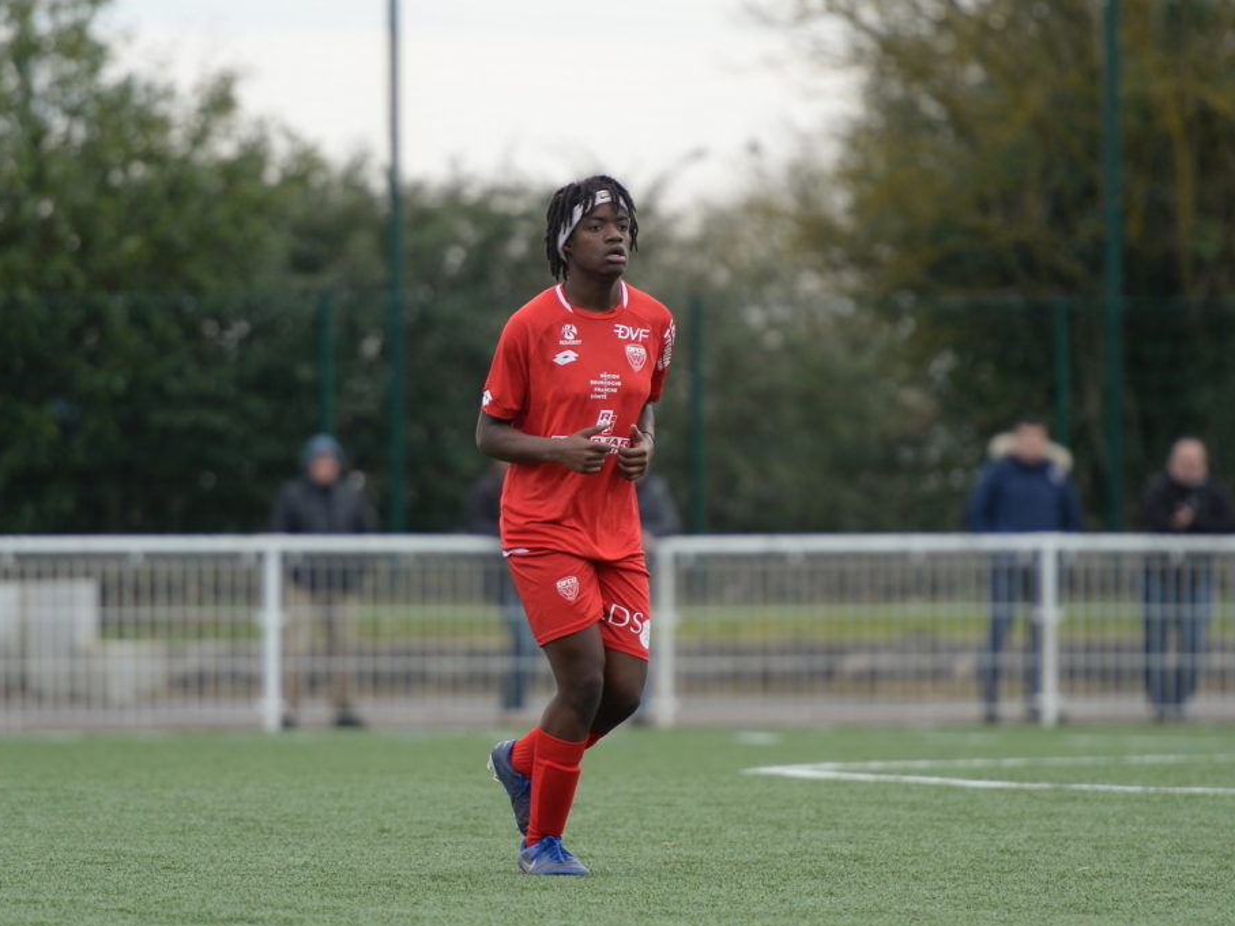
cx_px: 573
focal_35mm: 304
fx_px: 10844
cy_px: 464
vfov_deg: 4.9
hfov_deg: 6.5
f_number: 4
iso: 640
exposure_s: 1/1000
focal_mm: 280
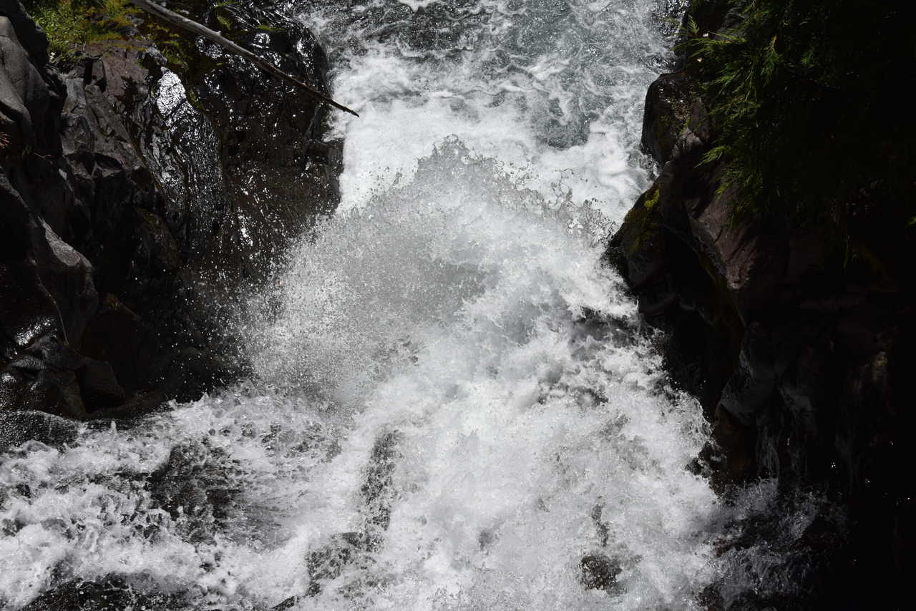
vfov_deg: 19.5
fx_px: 1781
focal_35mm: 70
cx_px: 458
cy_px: 306
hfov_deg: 28.8
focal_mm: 70
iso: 100
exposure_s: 1/500
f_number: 11
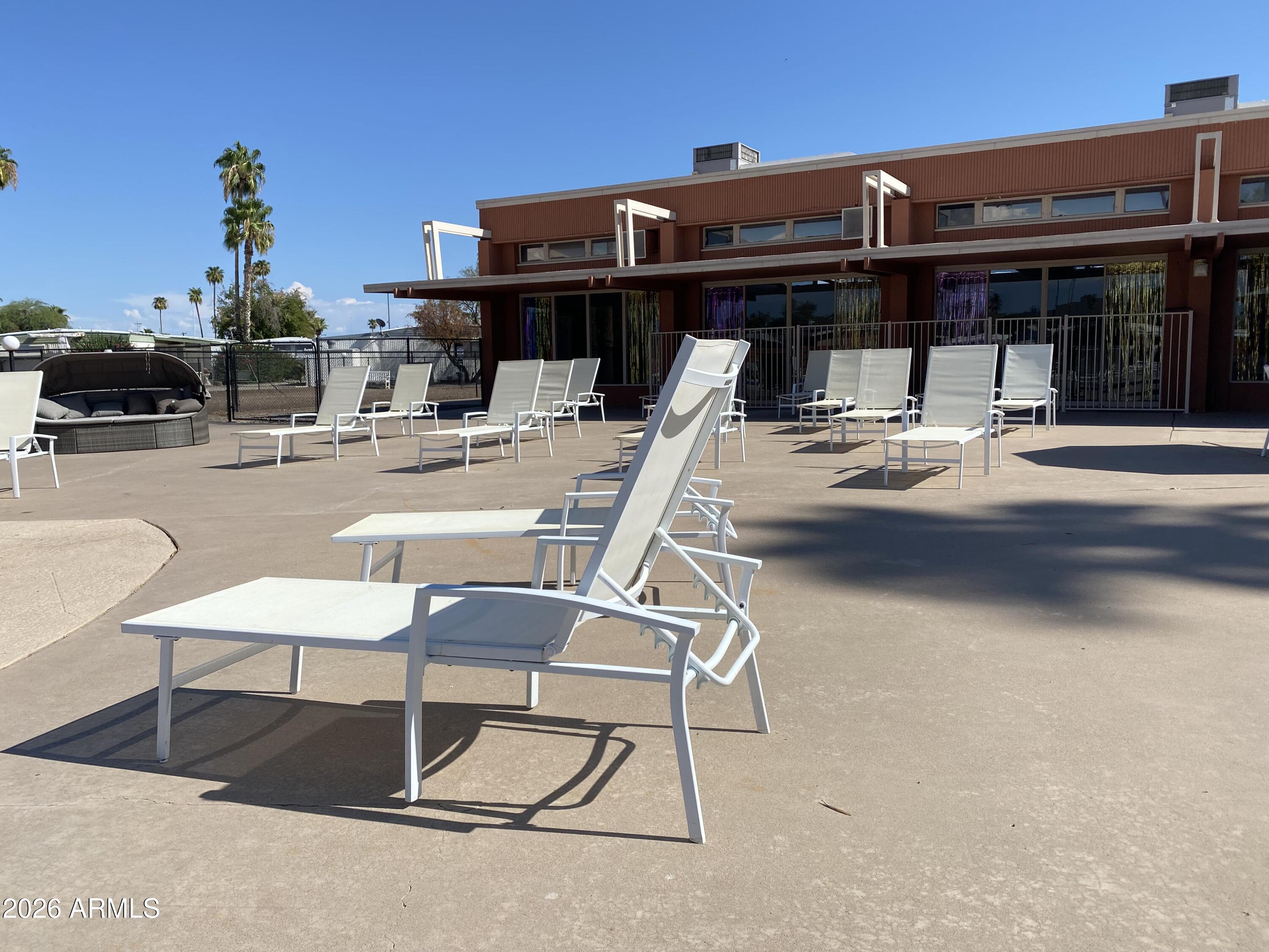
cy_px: 476
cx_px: 634
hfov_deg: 67.3
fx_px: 953
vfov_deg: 53.1
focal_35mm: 26
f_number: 1.8
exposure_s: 1/4115
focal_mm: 4.25
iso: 32
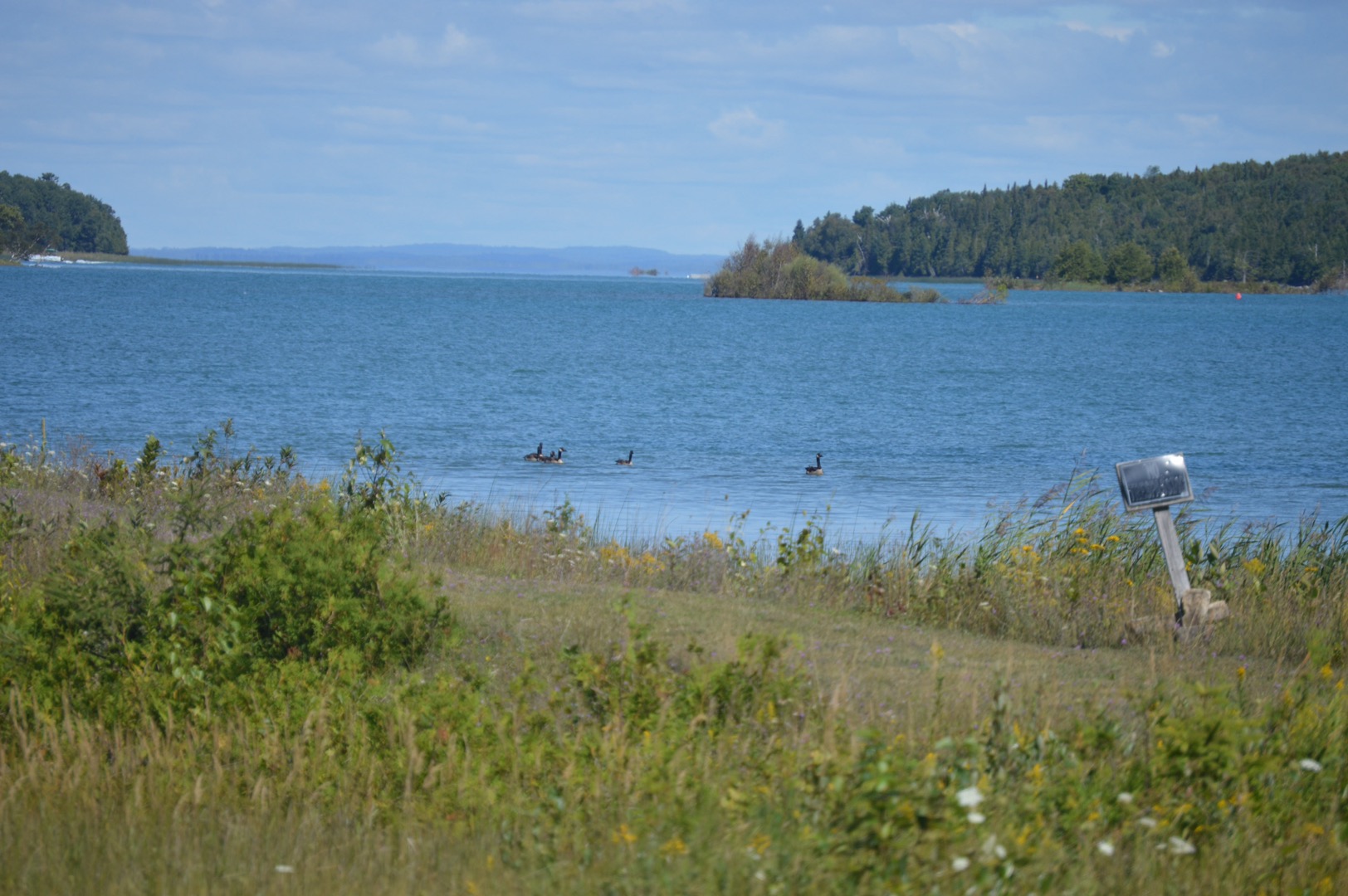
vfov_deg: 4.6
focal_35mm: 300
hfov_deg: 6.9
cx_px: 674
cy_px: 448
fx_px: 11224
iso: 100
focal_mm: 200
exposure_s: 1/500
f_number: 5.6
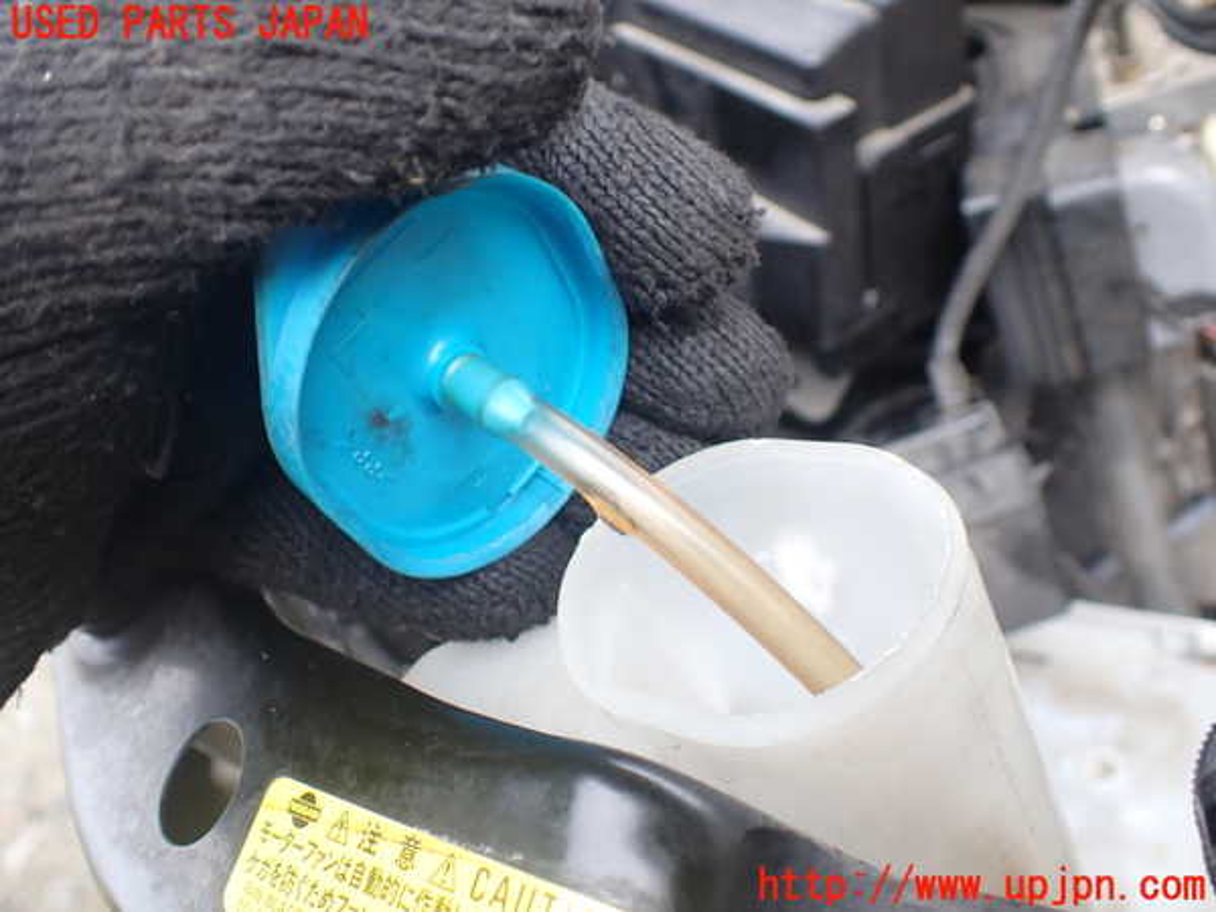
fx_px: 1054
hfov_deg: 60.0
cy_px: 456
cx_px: 608
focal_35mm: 30
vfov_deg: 46.8
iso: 100
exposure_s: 1/160
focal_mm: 5.4
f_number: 2.3
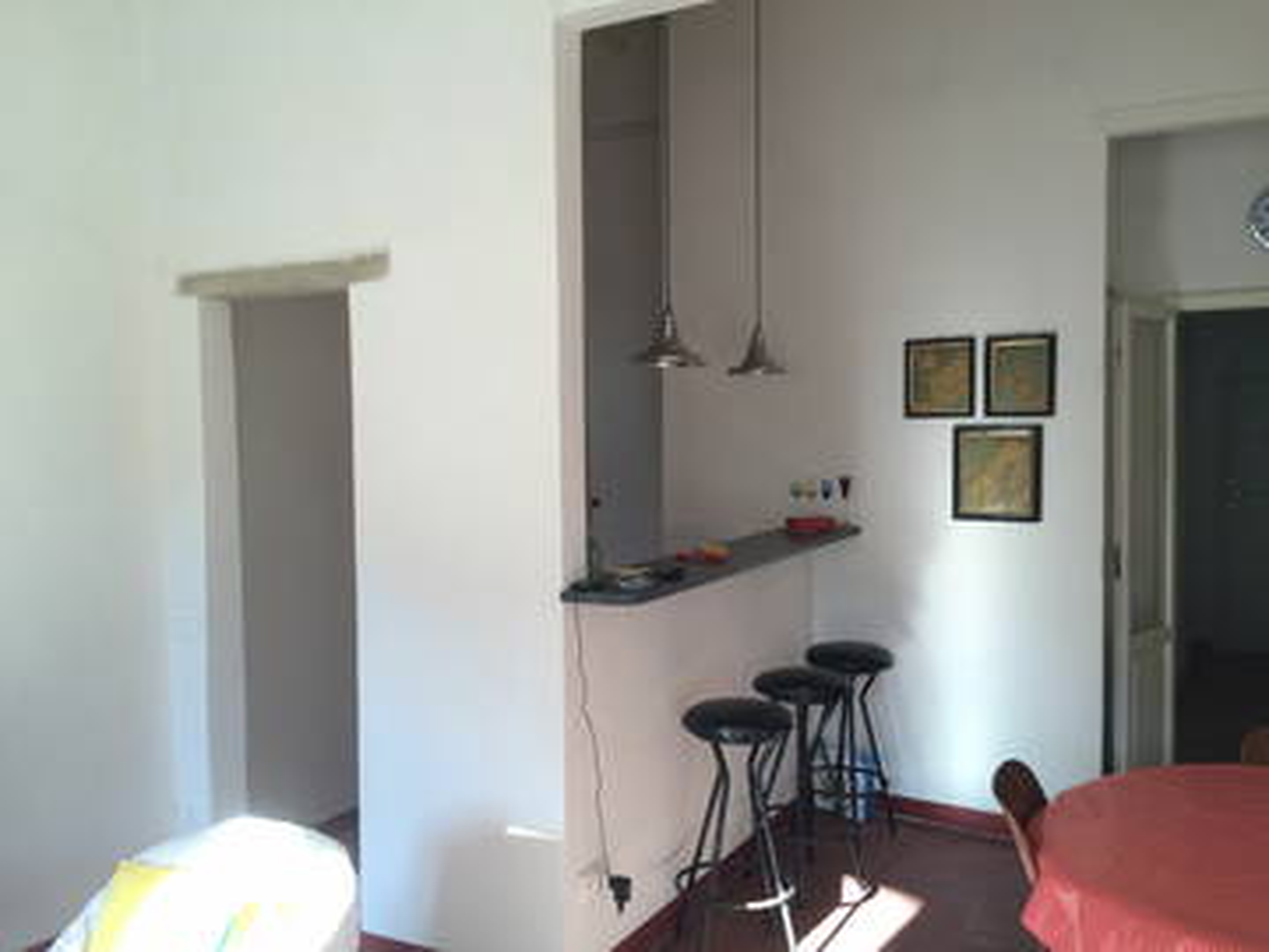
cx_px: 634
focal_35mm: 29
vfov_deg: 48.2
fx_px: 1063
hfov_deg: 61.7
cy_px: 476
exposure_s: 1/50
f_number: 2.2
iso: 32
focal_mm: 4.15
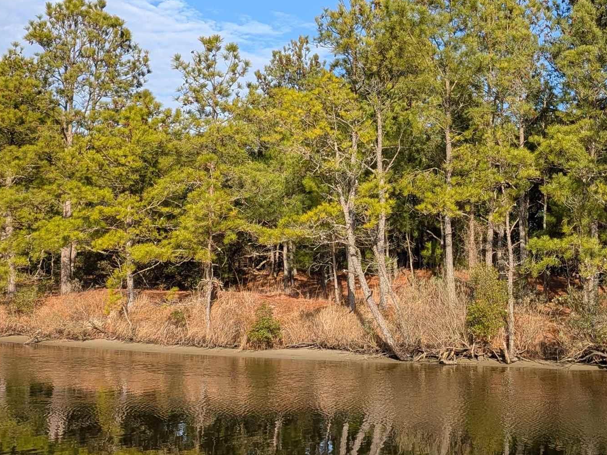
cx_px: 566
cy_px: 154
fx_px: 964
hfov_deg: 32.8
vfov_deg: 26.4
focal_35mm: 55
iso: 30
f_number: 1.7
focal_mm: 4.53
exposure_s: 1/1312
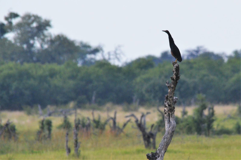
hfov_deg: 2.8
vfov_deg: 1.8
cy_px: 80
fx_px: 5011
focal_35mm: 750
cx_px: 120
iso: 2500
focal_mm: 500
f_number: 11
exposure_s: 1/2000
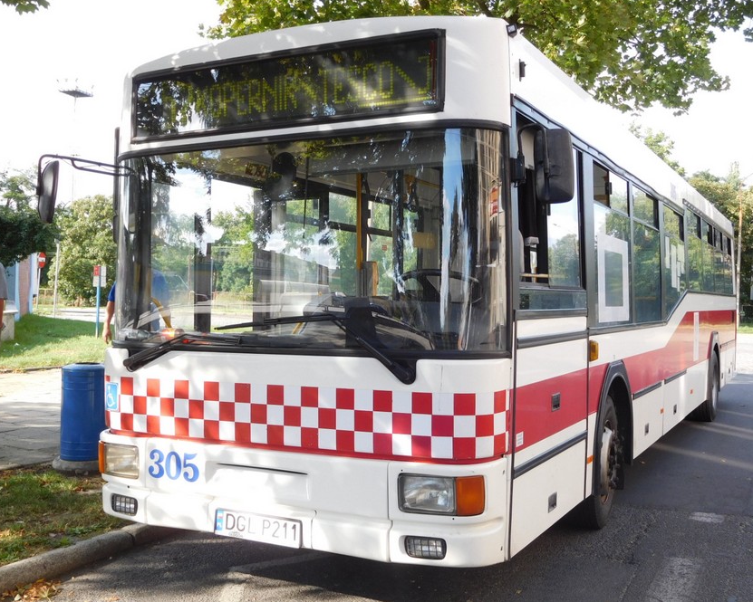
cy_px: 297
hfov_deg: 49.1
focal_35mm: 37
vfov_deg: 40.1
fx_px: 825
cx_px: 396
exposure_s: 1/250
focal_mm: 6.2
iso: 125
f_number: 3.8
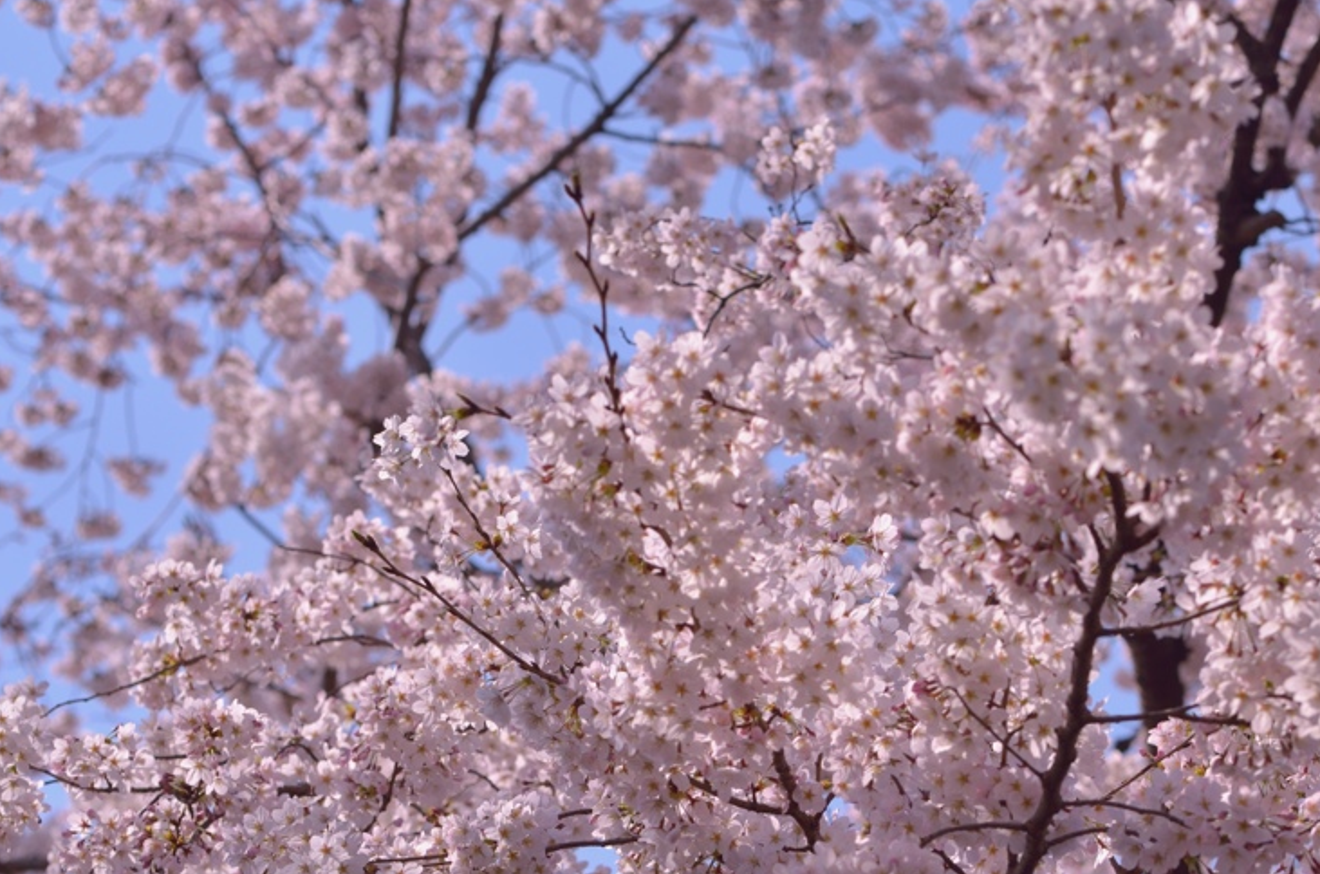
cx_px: 746
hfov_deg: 16.3
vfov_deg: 10.8
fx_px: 4610
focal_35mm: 126
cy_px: 551
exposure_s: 1/2000
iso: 100
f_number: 5
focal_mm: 60
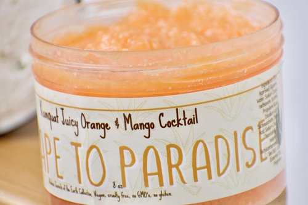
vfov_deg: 3.3
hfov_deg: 4.9
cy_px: 102
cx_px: 154
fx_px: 3592
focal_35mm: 420
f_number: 6.3
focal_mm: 280
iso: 125
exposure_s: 1/125
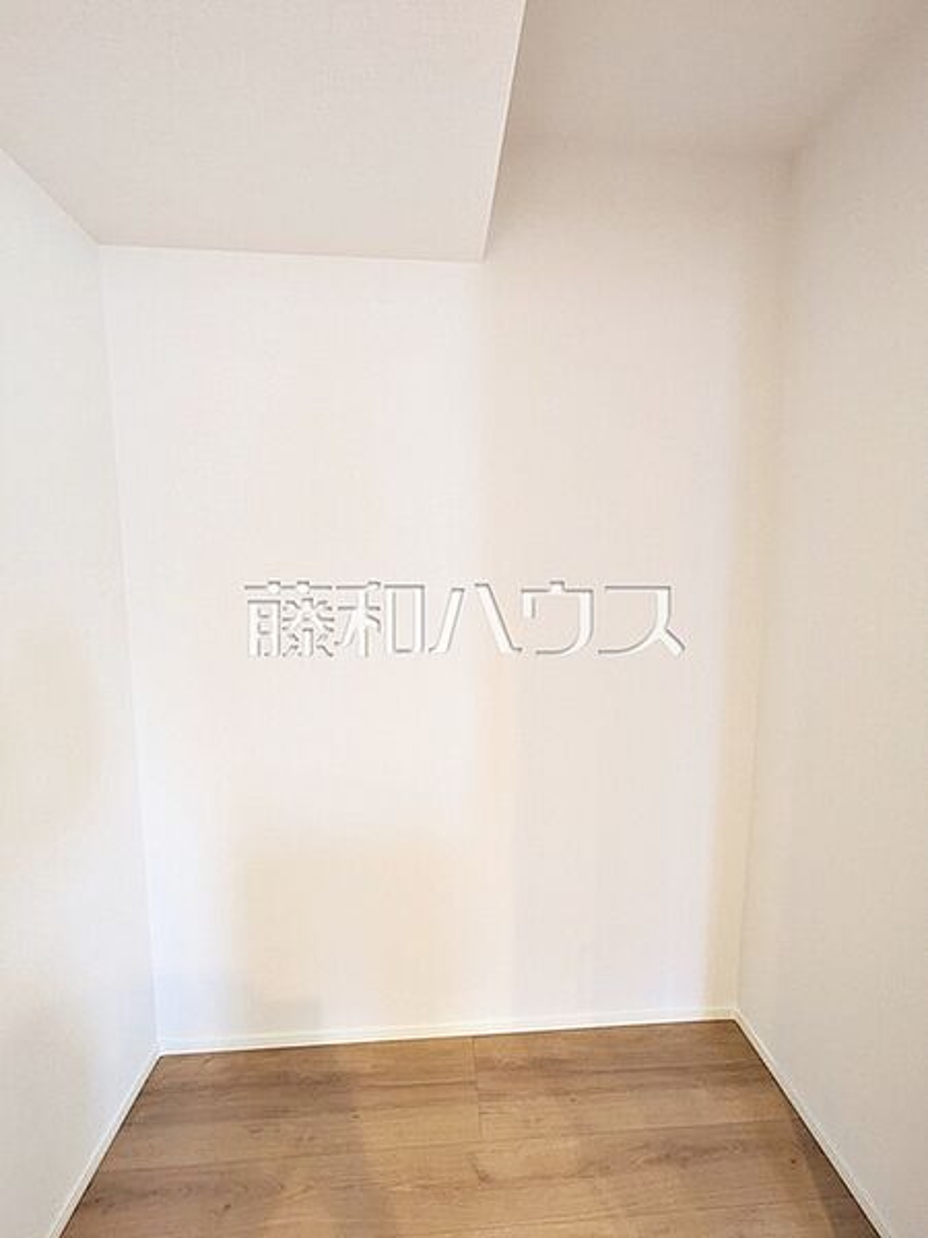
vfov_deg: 102.1
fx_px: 500
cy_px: 619
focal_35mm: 14
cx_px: 464
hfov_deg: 85.7
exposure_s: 1/24
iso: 308
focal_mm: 1.83
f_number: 2.2
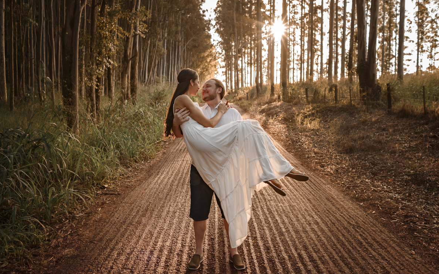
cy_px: 135
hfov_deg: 54.0
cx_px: 219
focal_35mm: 36
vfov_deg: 35.3
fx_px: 431
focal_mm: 35
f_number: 5
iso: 640
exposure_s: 1/320
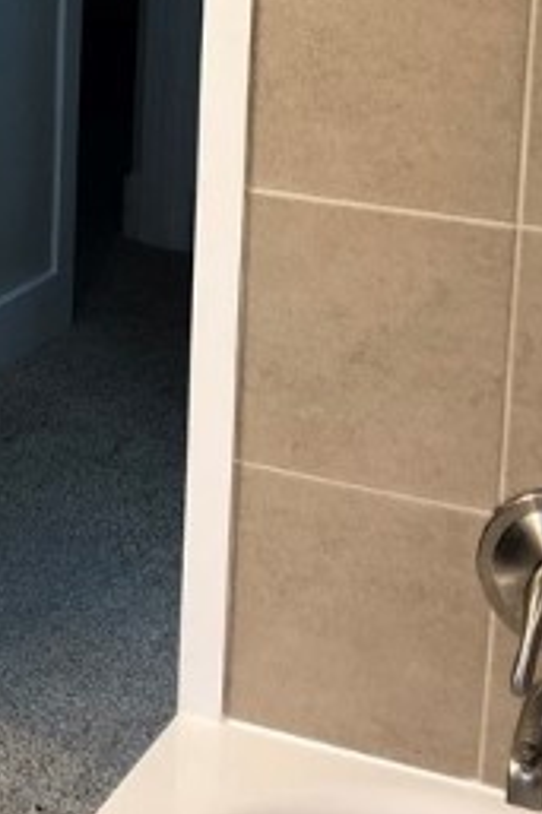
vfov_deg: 22.8
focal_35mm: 87
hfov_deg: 15.3
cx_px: -35
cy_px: 79
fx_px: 1967
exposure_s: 1/24
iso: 40
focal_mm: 3.99
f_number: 1.8
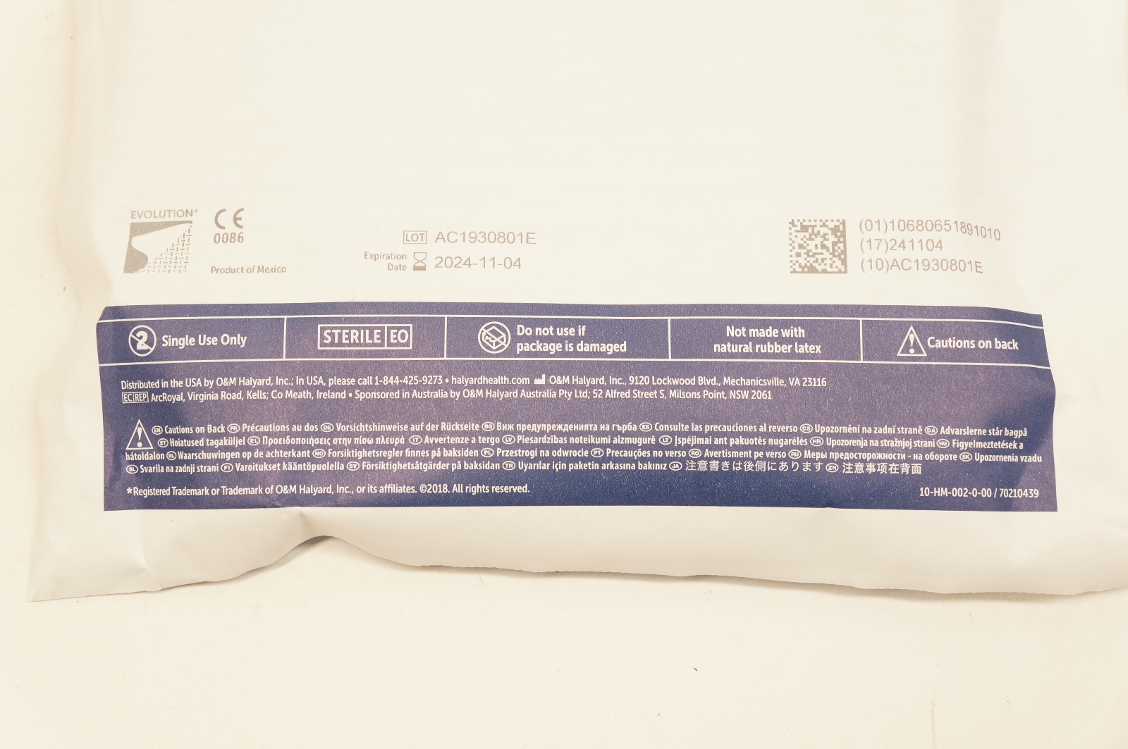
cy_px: 374
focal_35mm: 56
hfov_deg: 36.0
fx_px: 1737
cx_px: 564
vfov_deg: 24.3
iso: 800
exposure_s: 1/80
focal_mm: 37
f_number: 7.1
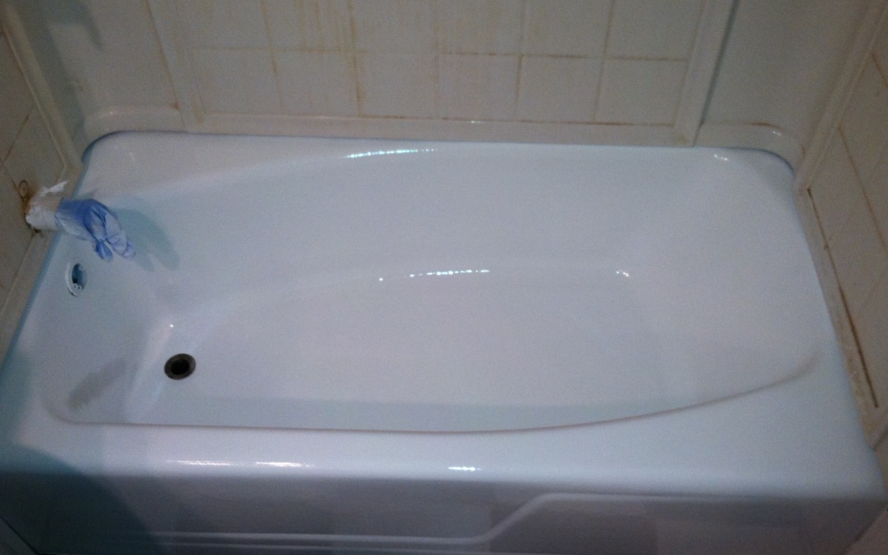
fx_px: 920
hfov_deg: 51.5
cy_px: 265
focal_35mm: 38
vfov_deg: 33.6
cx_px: 443
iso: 125
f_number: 2.8
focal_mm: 3.85
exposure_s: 1/15
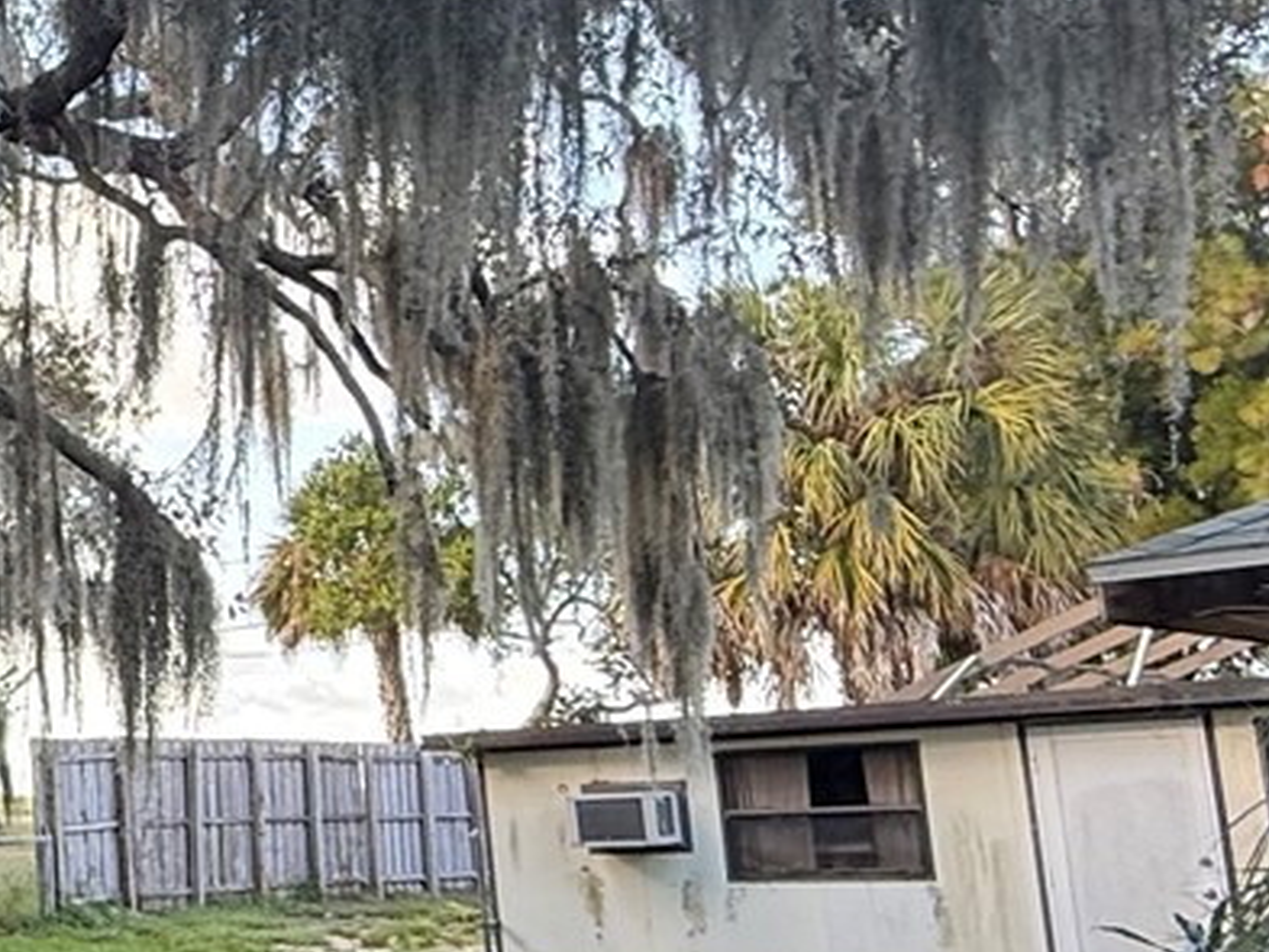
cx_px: -484
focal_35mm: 57
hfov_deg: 26.9
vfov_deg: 25.6
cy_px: 552
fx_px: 2090
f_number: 2.2
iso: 80
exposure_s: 1/99
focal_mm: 2.22
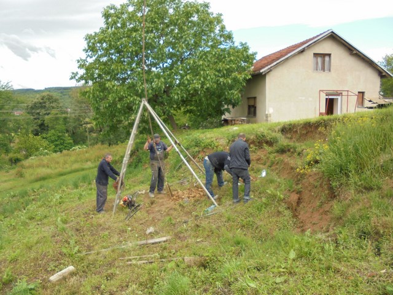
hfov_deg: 67.3
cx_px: 196
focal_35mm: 26
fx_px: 295
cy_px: 148
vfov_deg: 53.1
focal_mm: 4.6
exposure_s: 1/200
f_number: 3.5
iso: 100
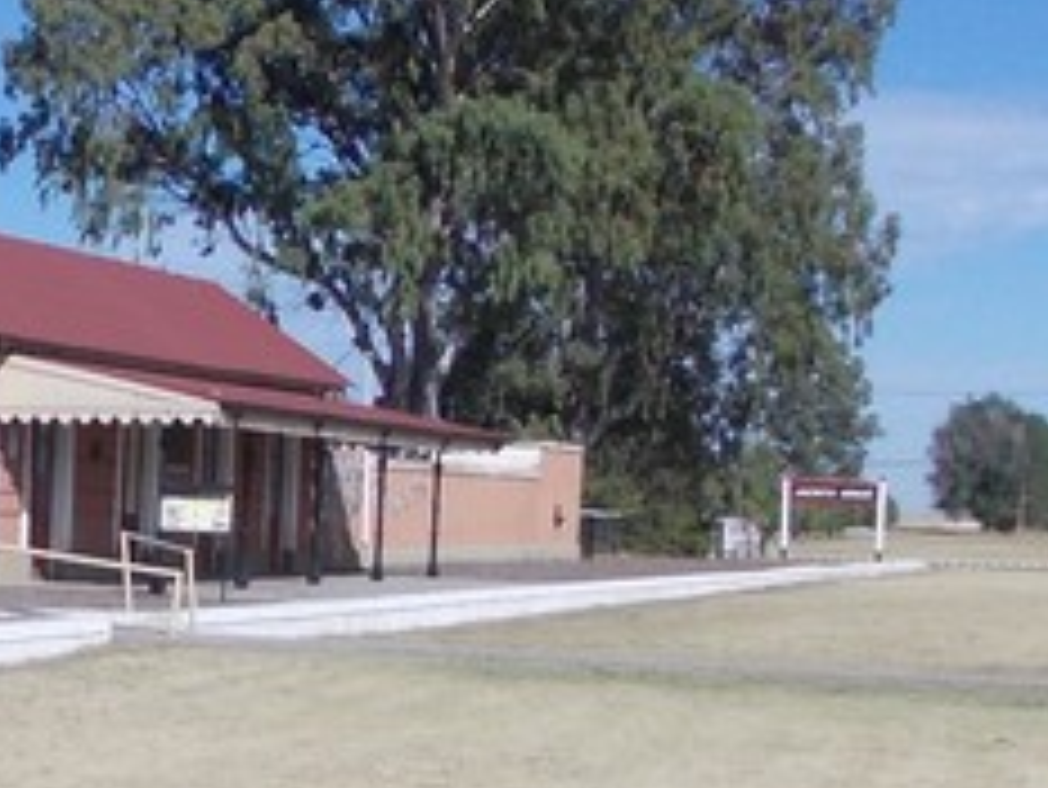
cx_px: -103
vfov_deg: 16.0
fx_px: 2787
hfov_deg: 20.3
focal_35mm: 92
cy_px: 639
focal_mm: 4
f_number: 5.4
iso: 80
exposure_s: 1/640
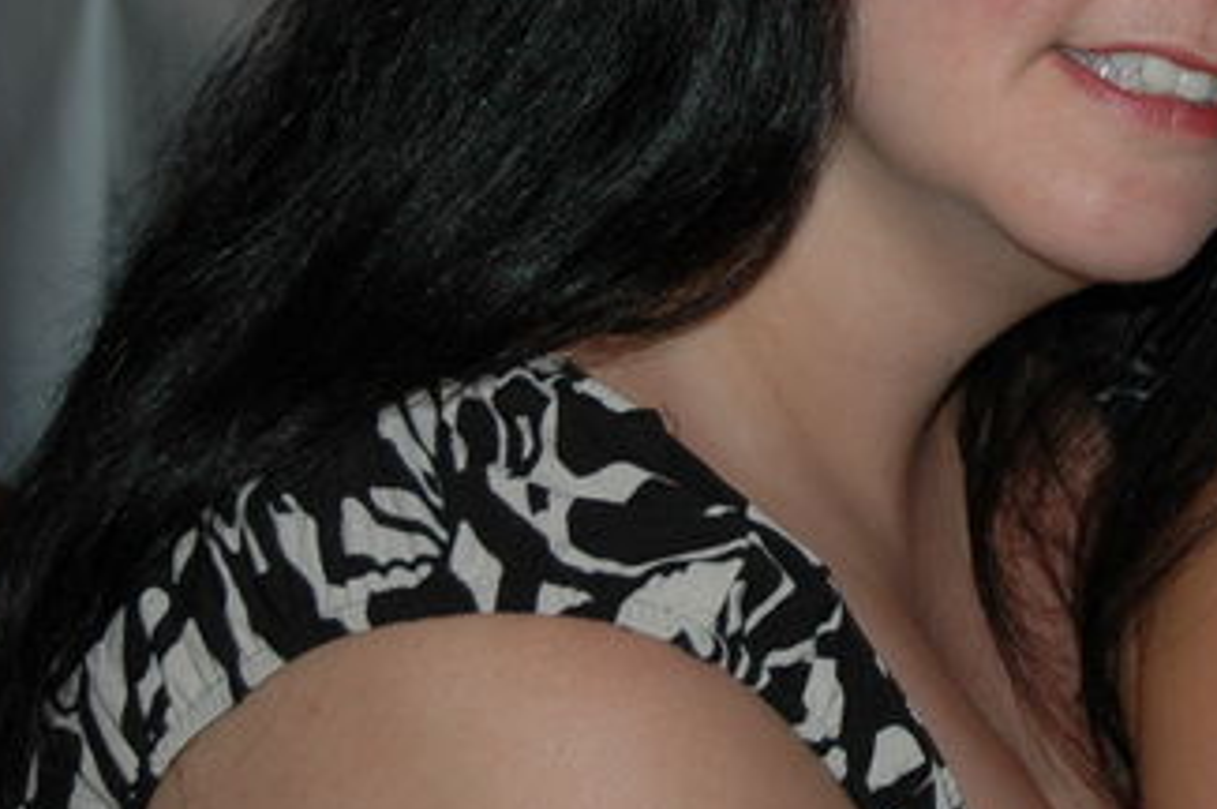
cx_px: 1266
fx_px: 4950
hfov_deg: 13.8
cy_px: -54
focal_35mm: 147
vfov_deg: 9.3
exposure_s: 1/60
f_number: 4
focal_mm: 31
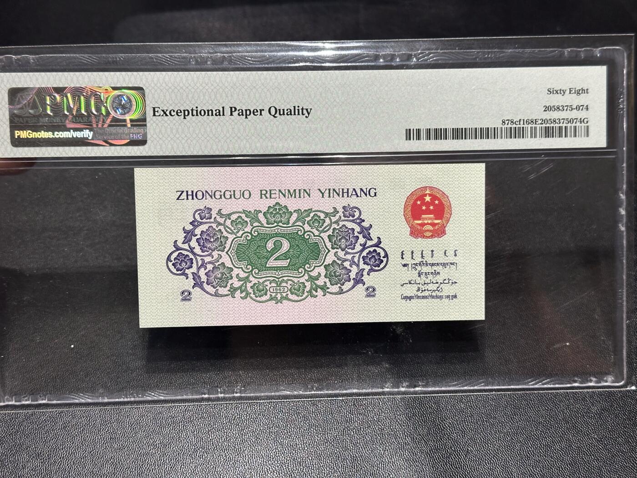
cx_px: 318
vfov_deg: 30.3
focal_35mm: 48
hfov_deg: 39.7
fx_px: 883
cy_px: 239
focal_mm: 6.86
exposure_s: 1/50
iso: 200
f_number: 1.78
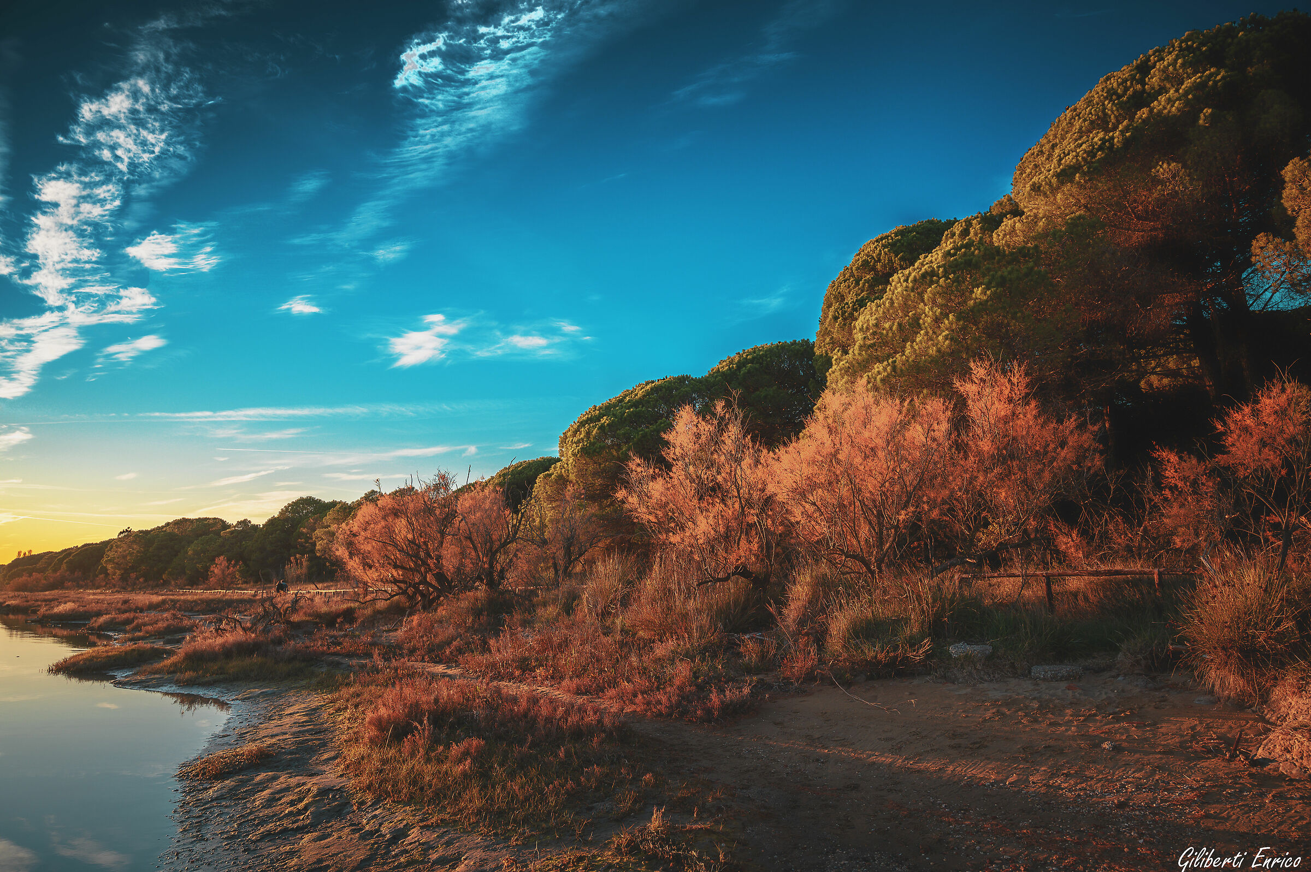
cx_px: 656
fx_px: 873
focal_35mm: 24
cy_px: 436
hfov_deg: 73.8
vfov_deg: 53.1
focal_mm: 24
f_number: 6.3
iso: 100
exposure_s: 1/125
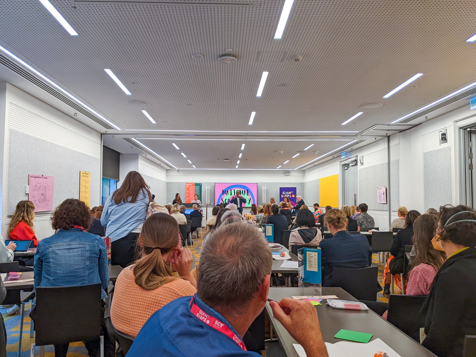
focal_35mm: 27
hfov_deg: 65.3
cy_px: 178
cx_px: 238
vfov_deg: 51.4
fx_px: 371
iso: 49
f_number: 1.8
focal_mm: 4.44
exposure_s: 1/125
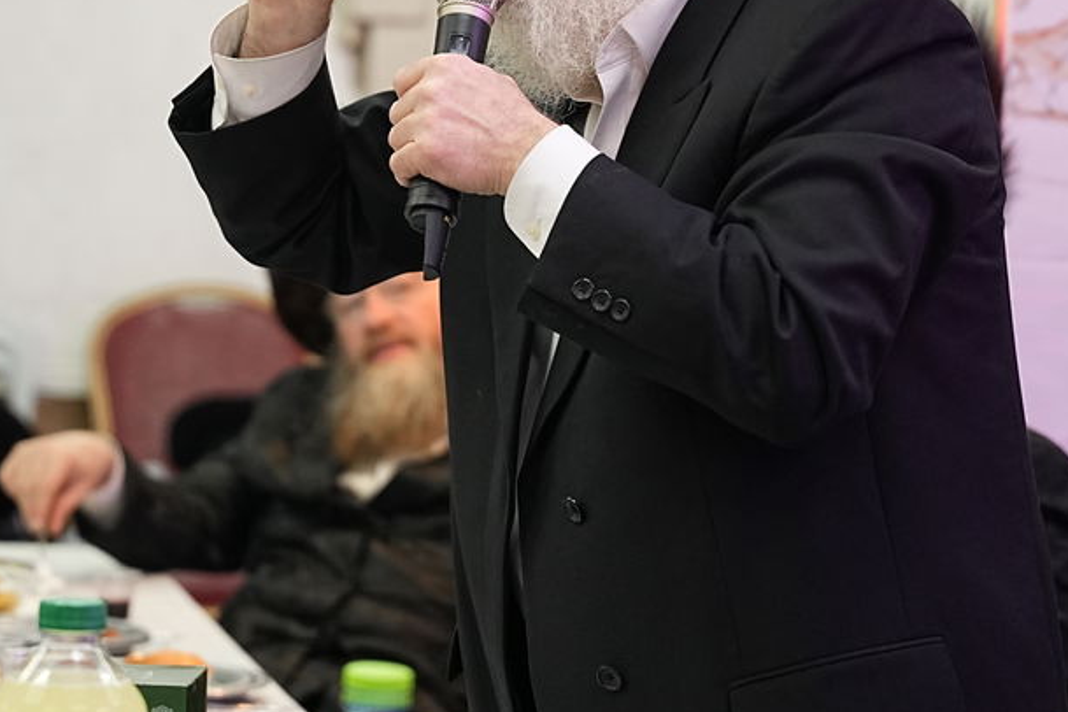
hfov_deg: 12.8
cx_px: 426
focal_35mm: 161
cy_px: 94
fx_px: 4776
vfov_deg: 8.5
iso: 2000
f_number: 2.8
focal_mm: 70
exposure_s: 1/320
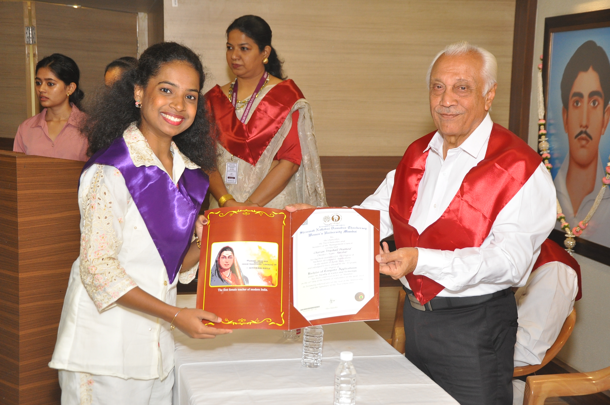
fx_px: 1015
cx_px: 305
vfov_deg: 22.6
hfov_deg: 33.4
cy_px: 202
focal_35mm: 60
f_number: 5.6
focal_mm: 40
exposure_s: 1/125
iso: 800
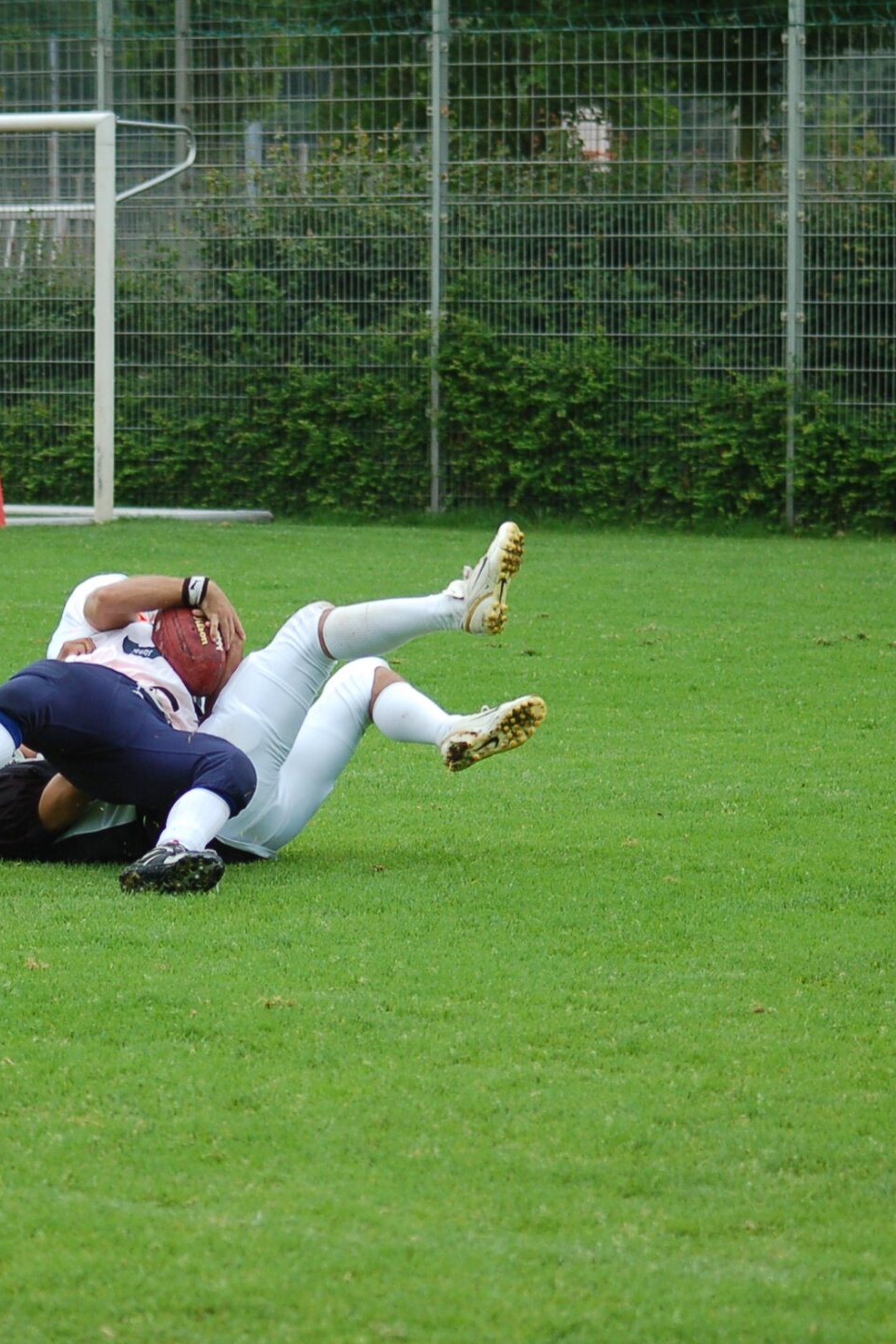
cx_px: 287
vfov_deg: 11.1
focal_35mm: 186
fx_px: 6943
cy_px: 673
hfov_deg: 7.4
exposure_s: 1/800
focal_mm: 82
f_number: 4
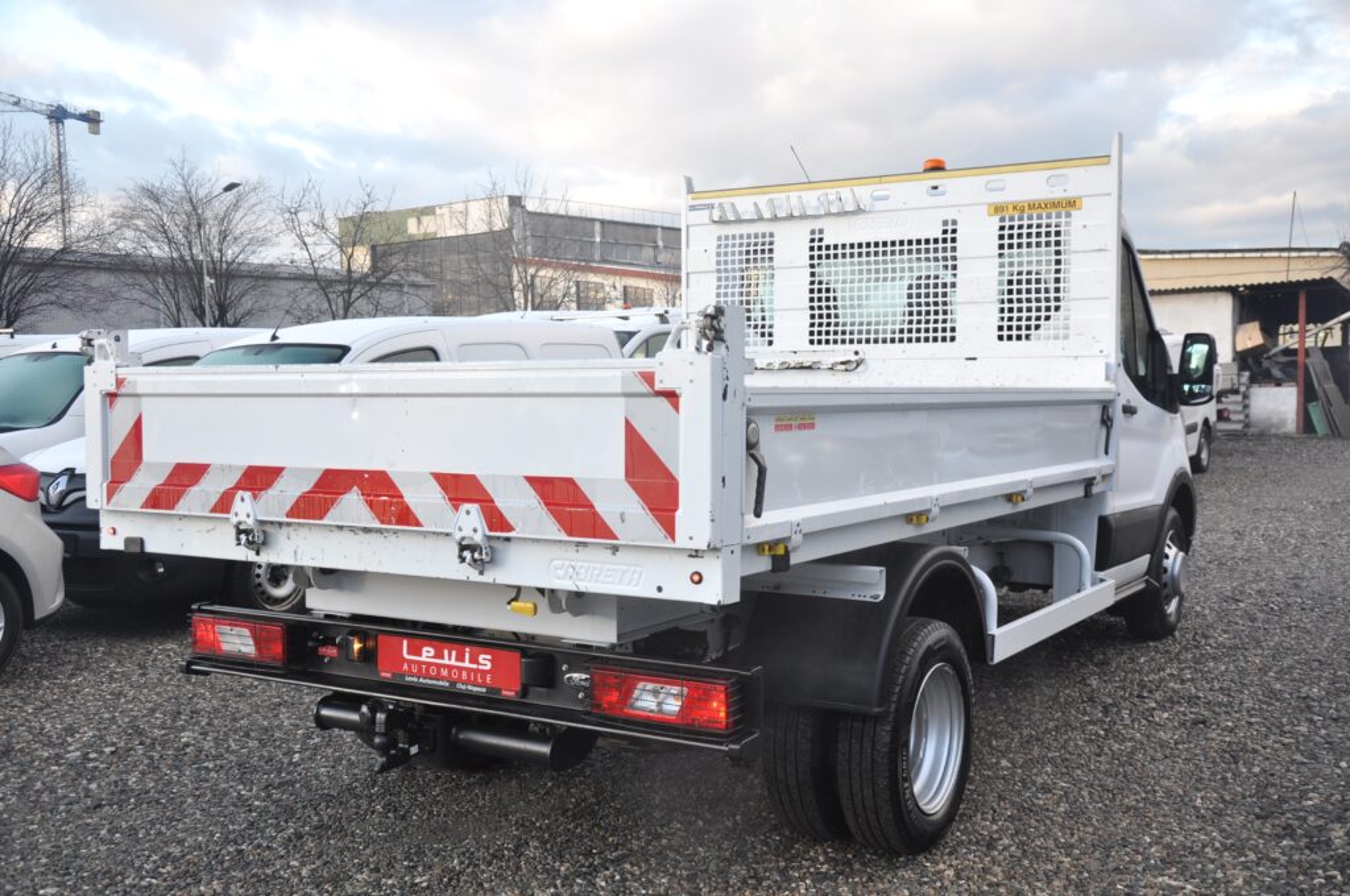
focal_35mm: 38
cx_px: 675
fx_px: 1404
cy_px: 448
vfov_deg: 35.4
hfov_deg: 51.3
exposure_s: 1/125
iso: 500
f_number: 5.6
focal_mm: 25
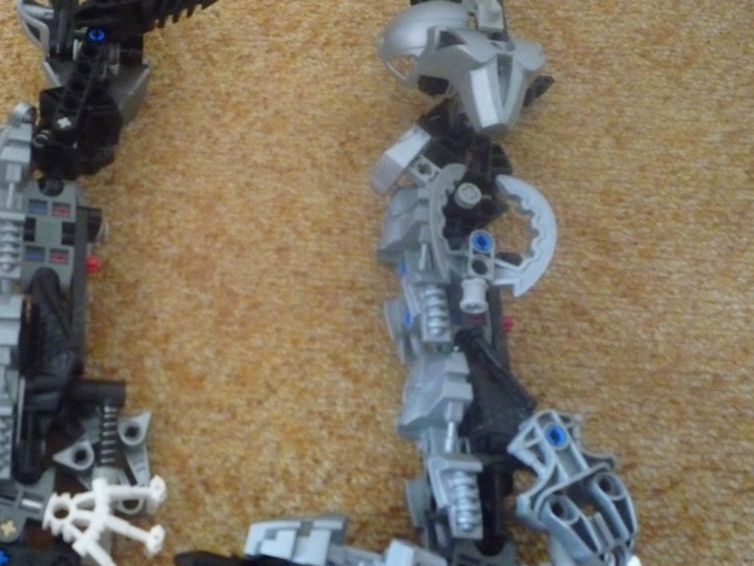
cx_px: 212
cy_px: 278
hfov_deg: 45.6
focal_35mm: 40
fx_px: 871
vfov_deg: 36.0
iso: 800
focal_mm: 4.4
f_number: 2.8
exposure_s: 1/40
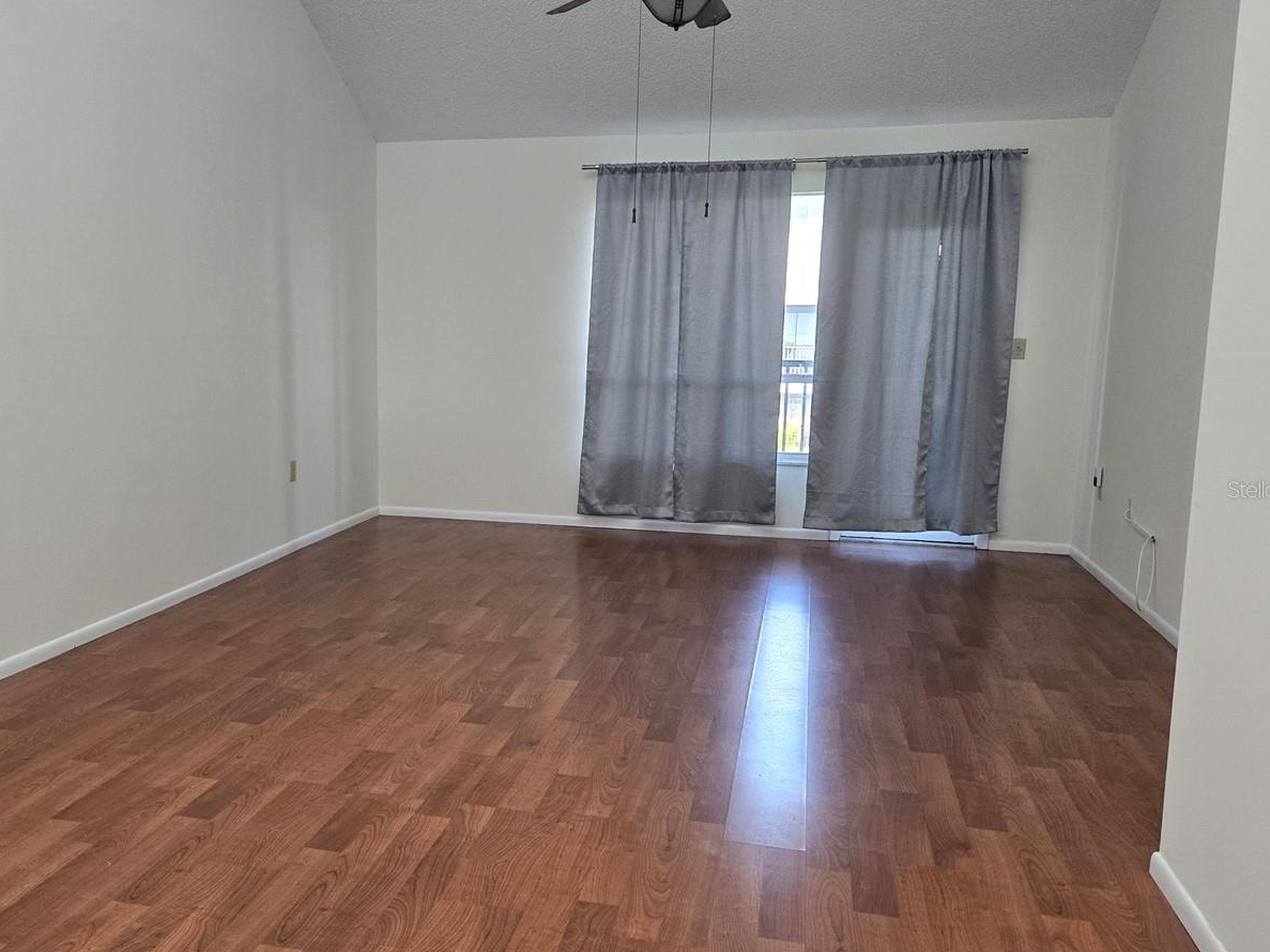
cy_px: 489
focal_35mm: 31
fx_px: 1137
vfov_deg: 45.4
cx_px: 473
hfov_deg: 57.6
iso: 250
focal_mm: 5.4
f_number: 1.8
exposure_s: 1/120
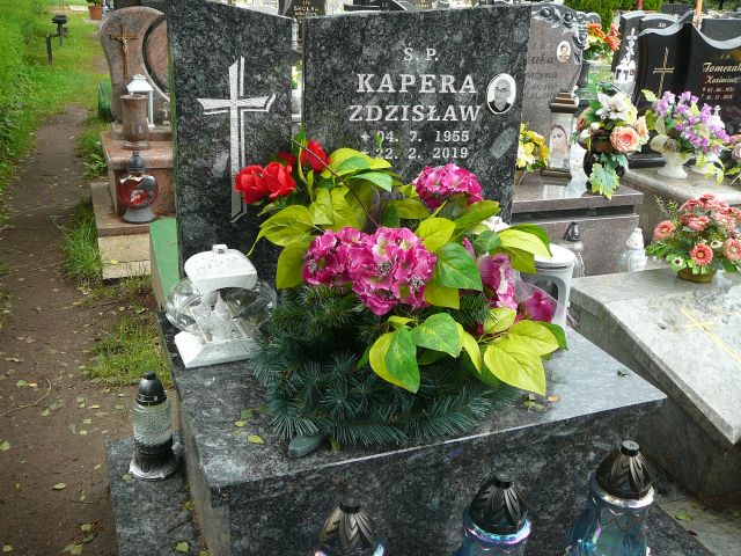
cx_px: 370
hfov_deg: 52.6
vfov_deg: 40.7
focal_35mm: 35
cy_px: 278
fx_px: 749
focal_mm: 5.2
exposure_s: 1/80
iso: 80
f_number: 2.8
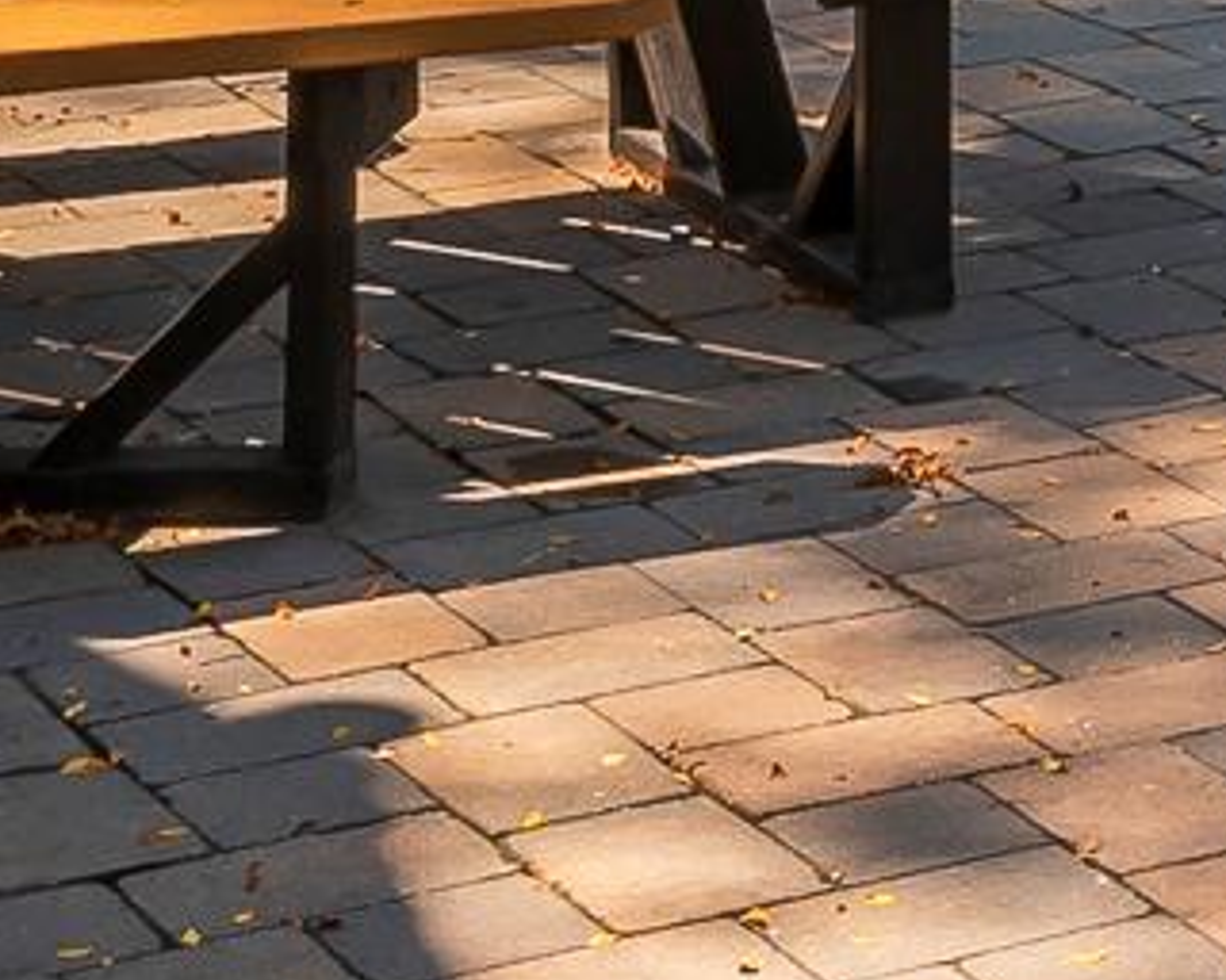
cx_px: 1958
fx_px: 5443
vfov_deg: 9.5
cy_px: -1070
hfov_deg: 12.1
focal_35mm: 150
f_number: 16
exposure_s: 1/80
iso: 400
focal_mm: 25
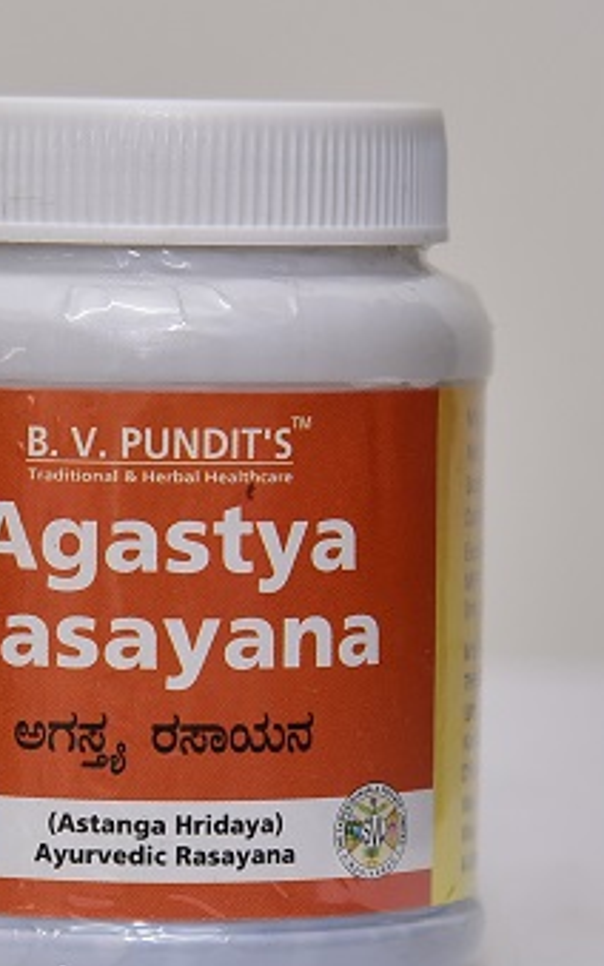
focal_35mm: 166
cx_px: 142
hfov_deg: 7.9
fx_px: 4370
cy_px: 601
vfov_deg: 12.6
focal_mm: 105
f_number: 5.6
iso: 1600
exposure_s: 1/160
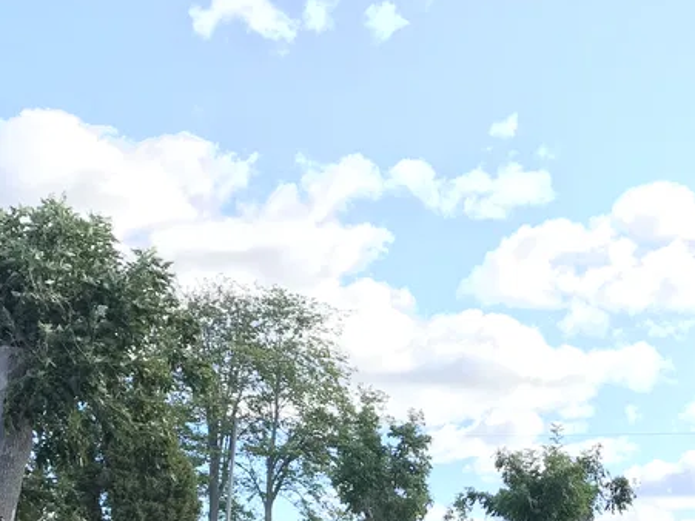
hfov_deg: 35.7
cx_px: 485
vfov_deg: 26.6
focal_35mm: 53
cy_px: 462
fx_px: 1064
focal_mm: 3.99
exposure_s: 1/665
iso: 20
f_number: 1.8
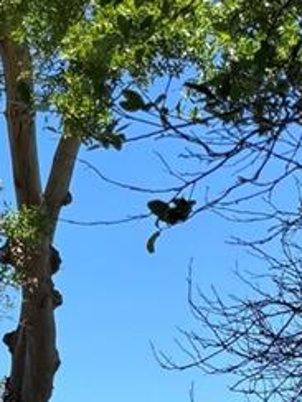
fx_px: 1489
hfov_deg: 11.1
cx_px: -155
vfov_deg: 14.1
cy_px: 666
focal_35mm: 128
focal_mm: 5.96
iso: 50
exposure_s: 1/1812
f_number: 1.6
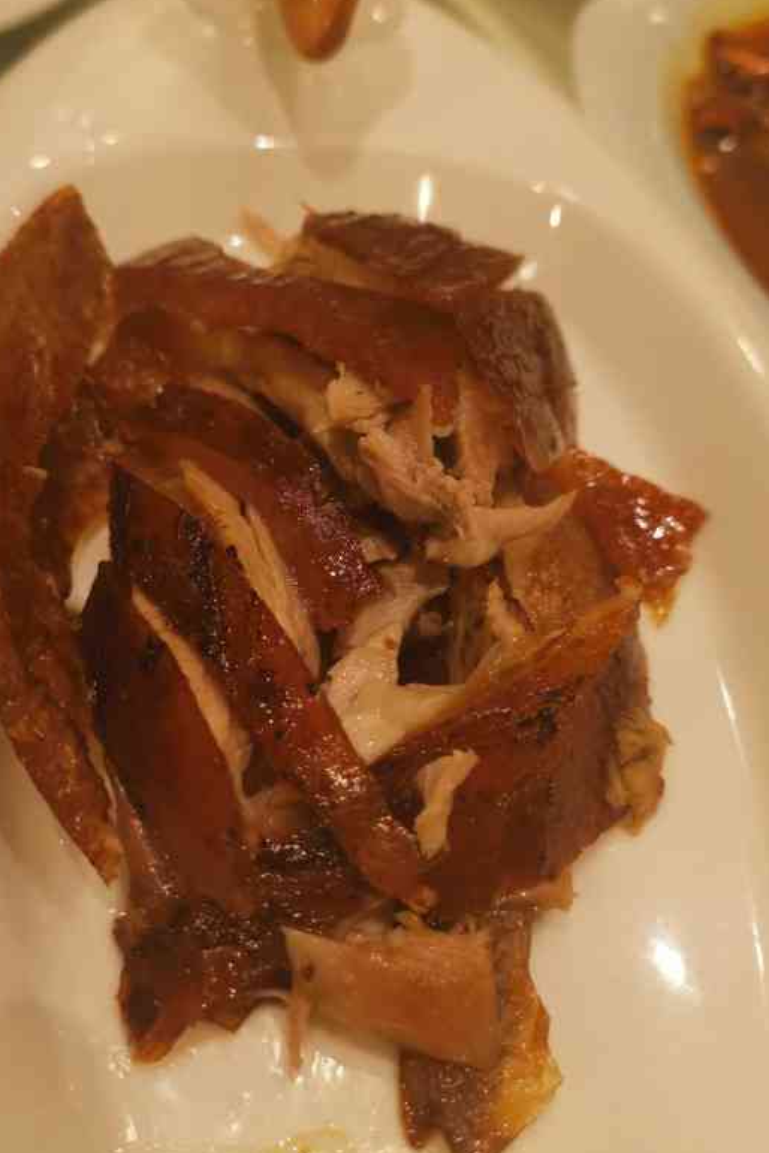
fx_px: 1089
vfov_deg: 55.6
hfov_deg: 38.8
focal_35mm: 34
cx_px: 319
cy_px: 496
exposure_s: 1/100
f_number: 1.8
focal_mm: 5.58
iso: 200
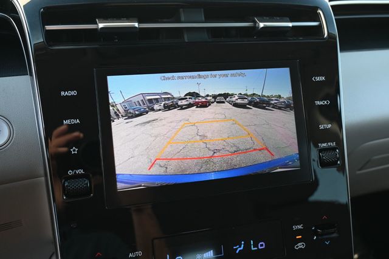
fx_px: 364
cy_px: 130
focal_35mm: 34
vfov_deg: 39.1
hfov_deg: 56.2
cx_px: 194
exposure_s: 1/125
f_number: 4
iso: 450
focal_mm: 22.5
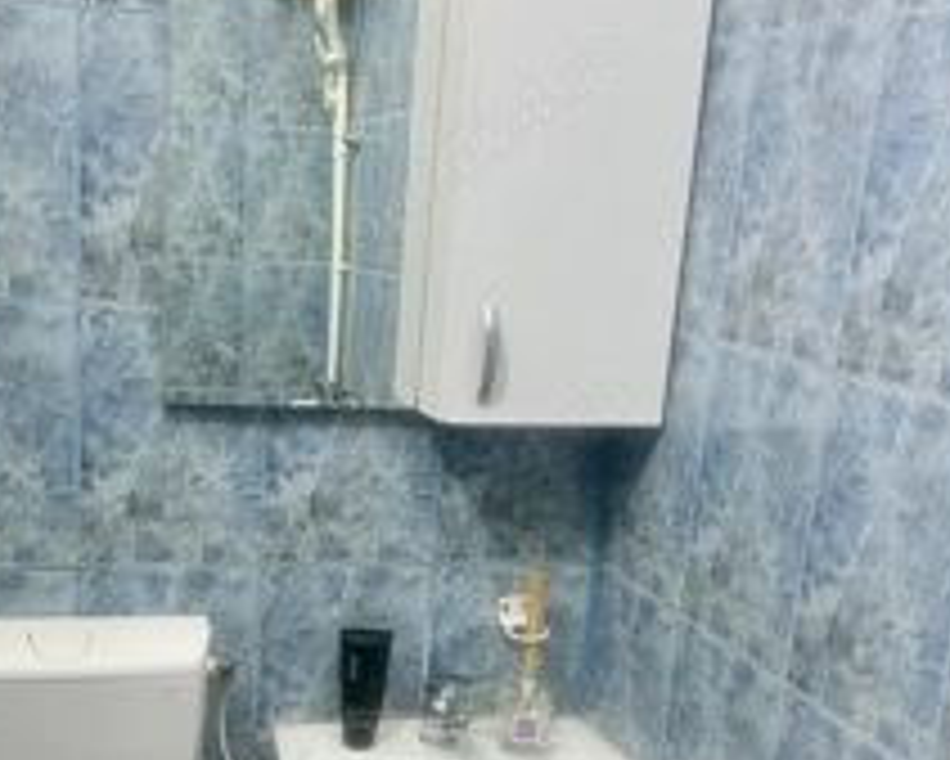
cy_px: 562
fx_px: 1350
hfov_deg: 38.4
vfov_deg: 31.0
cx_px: 324
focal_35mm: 48
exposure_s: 1/50
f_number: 1.5
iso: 100
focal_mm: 5.7
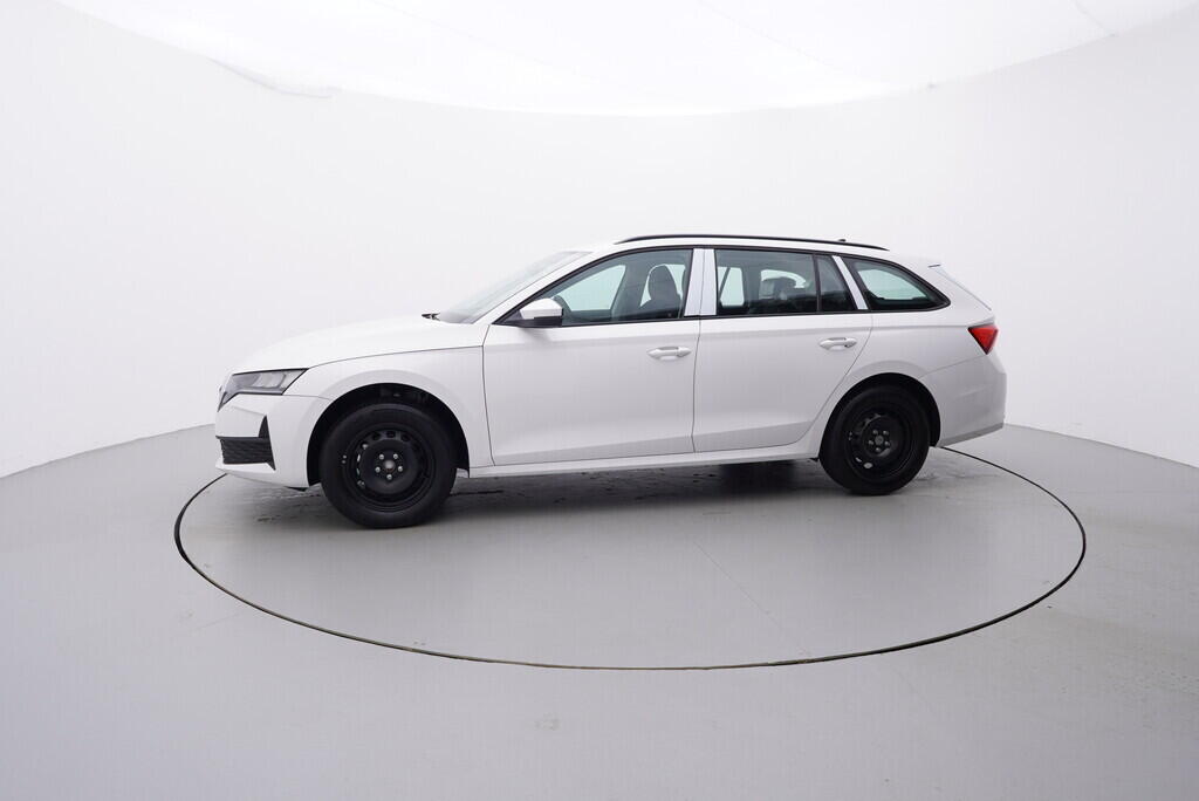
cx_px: 600
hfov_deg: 77.3
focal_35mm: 22
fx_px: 750
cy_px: 400
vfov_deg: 56.2
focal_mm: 15
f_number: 5
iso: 200
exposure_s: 1/80
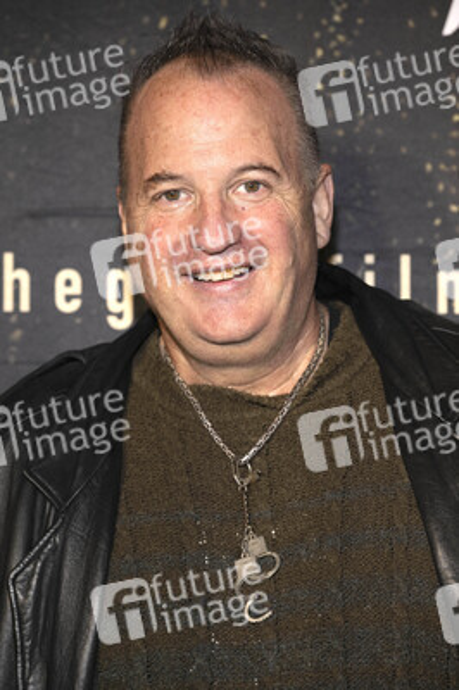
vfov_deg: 17.1
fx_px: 2299
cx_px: 230
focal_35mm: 120
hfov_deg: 11.4
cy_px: 345
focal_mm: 120
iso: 800
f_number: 5.6
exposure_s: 1/200
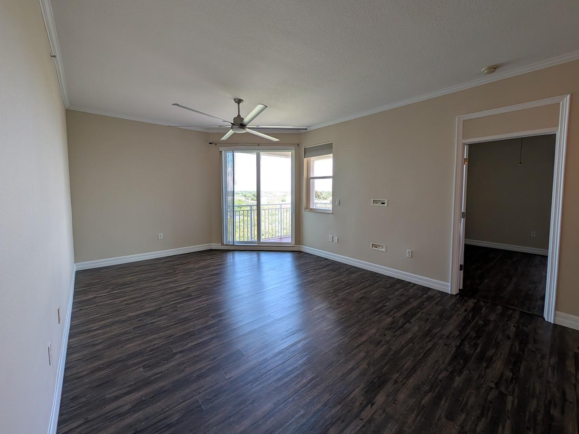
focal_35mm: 13
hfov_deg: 106.0
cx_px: 307
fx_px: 217
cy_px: 206
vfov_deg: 89.9
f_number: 1.7
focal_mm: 2.02
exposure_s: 1/175
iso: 51
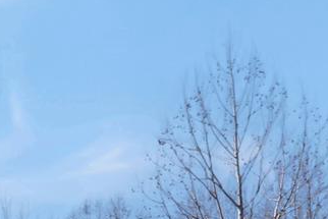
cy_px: 380
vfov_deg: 13.9
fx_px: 811
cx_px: -631
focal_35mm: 89
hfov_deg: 11.9
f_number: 10
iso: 100
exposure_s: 1/125
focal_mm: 14
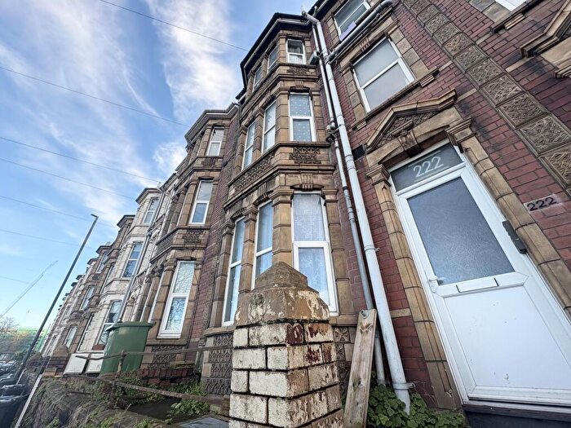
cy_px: 214
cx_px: 286
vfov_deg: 85.7
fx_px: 231
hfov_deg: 102.1
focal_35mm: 14
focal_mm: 2.22
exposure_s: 1/283
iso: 64
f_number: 2.2
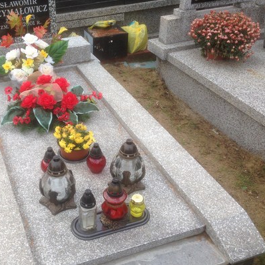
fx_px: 407
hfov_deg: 35.2
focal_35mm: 47
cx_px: 65
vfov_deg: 36.0
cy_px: 117
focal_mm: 4.12
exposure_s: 1/120
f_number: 2.4
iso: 50
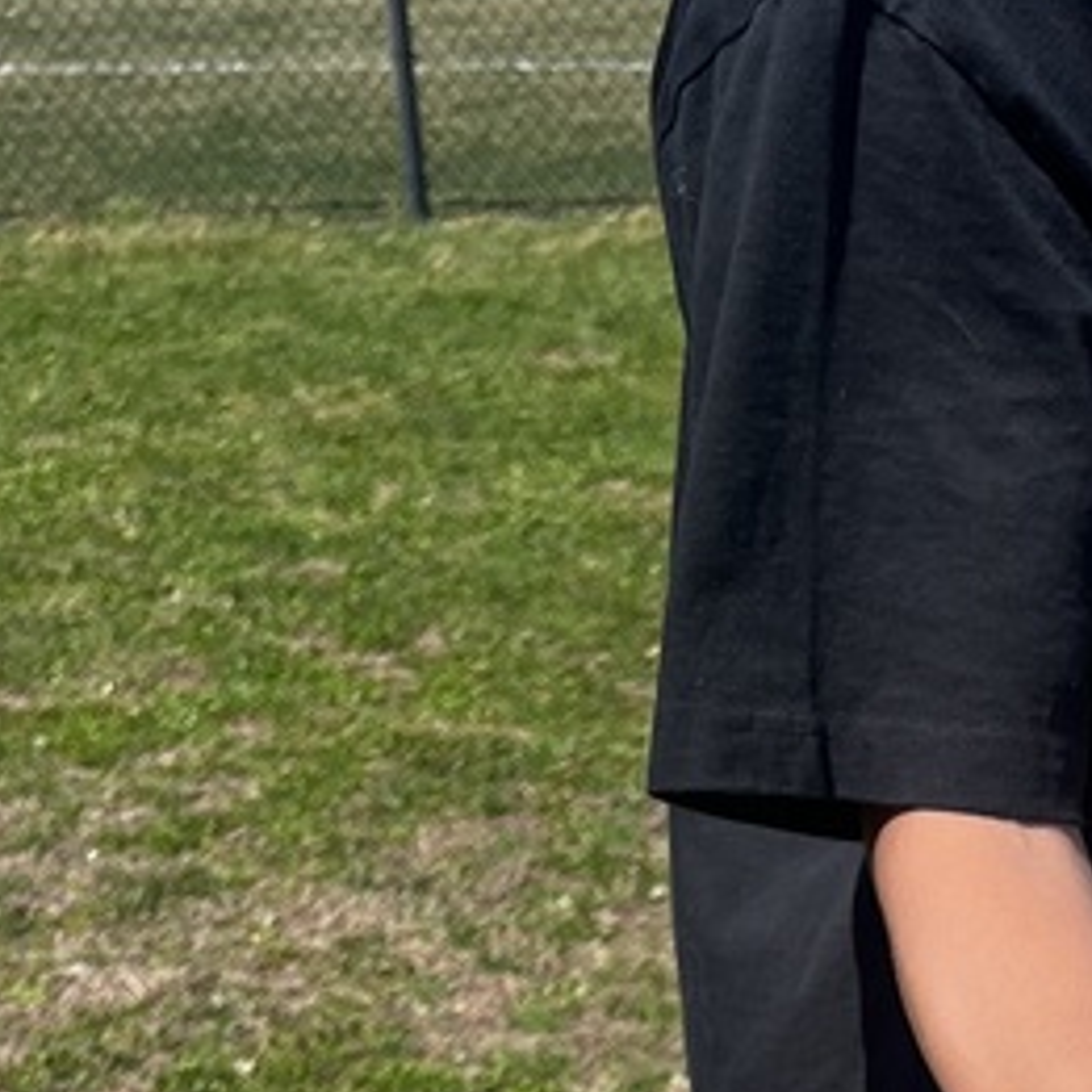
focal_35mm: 90
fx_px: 3212
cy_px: 1820
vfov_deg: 16.8
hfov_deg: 18.9
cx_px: 1033
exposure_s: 1/3165
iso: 50
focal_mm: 5.7
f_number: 1.5
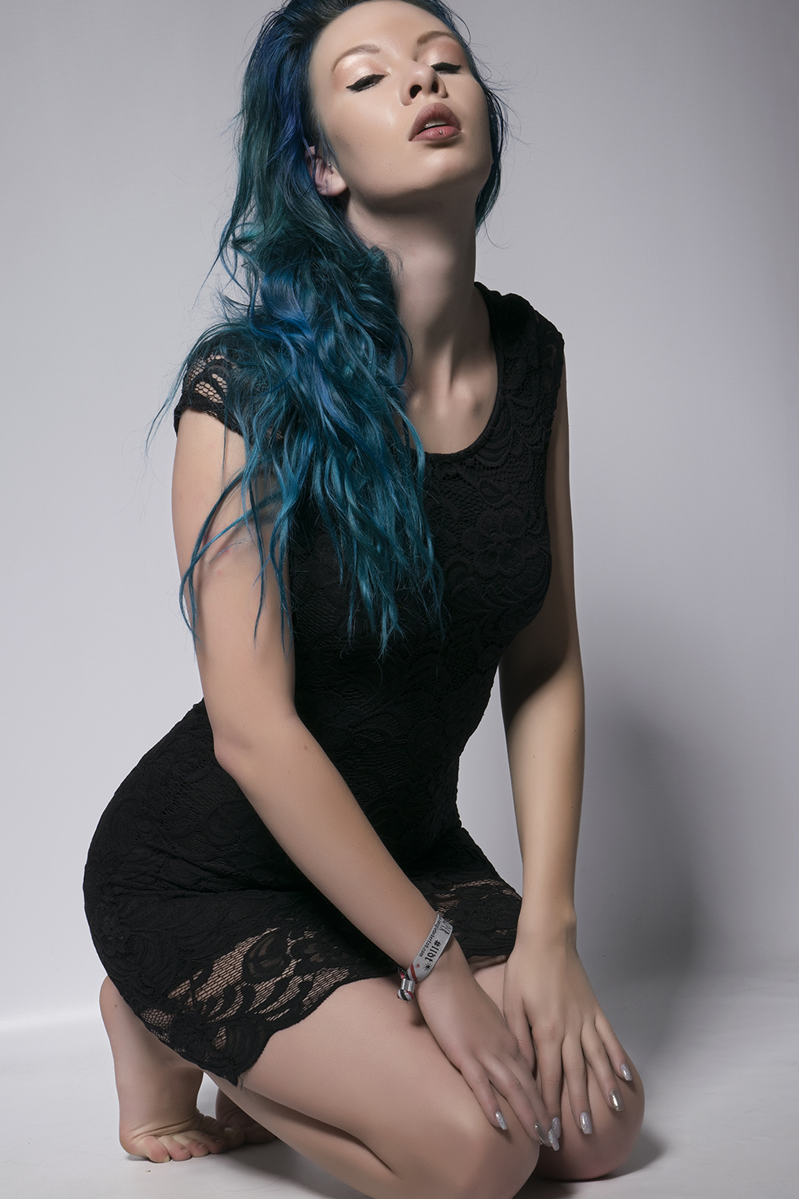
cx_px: 402
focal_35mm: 87
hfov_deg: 15.8
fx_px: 2881
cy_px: 607
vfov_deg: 23.5
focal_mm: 55
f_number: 14
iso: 100
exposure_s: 1/100
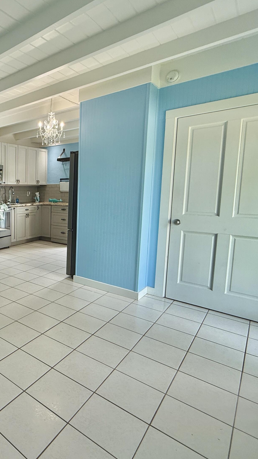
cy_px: 231
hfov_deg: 44.7
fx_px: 255
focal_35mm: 21
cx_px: -5
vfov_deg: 83.8
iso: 100
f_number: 2.2
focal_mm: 2.22
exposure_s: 1/99
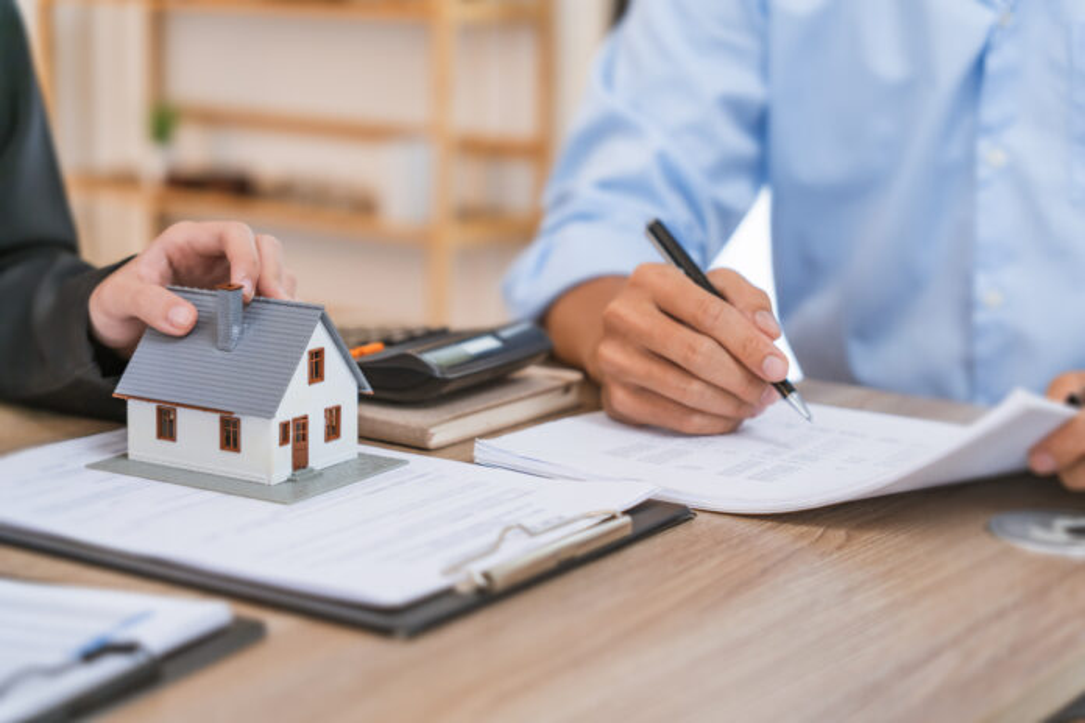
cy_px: 362
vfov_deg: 19.5
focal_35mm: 70
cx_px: 542
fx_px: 2110
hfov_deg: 28.8
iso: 800
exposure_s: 1/200
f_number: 2.8
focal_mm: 70
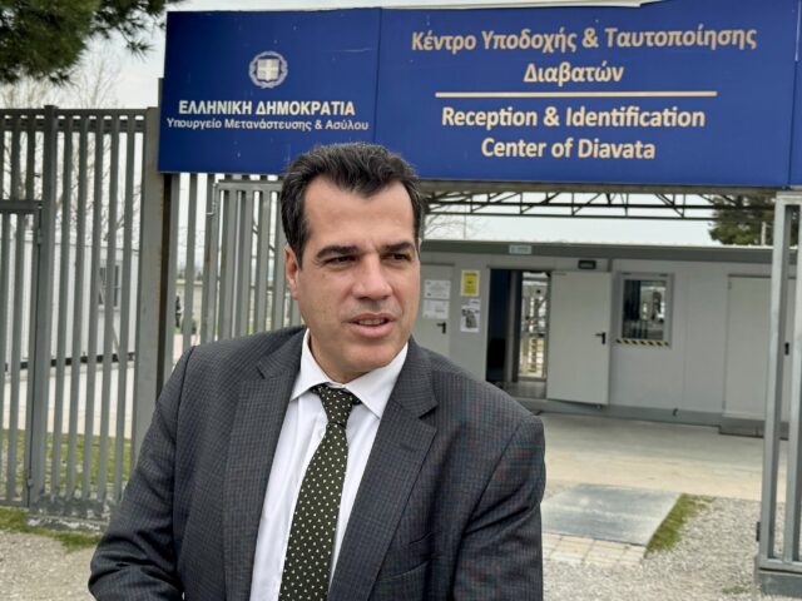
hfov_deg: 71.6
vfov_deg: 56.8
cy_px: 300
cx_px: 401
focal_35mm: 24
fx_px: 556
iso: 80
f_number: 1.78
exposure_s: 1/2604
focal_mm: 6.76
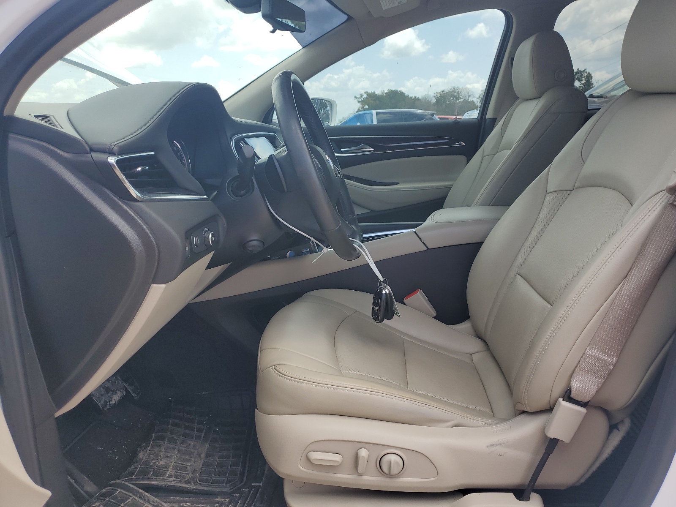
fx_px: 508
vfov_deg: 53.1
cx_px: 338
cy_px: 254
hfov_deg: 67.3
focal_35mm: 26
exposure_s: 1/714
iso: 50
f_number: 1.5
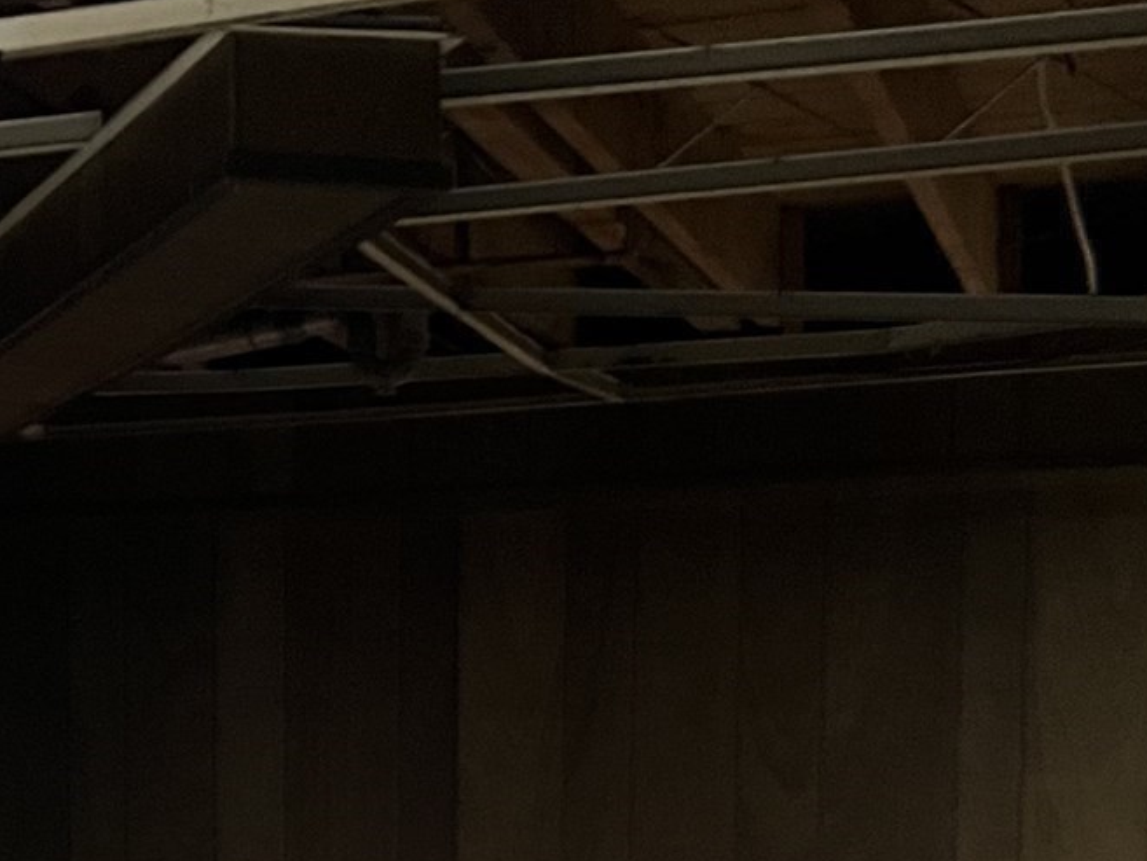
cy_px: 1189
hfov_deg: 23.5
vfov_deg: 16.9
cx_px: 138
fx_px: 2684
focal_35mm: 81
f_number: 1.5
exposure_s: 1/30
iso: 640
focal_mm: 5.7
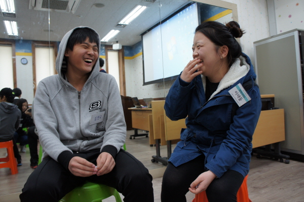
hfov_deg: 67.4
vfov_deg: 47.9
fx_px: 228
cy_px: 101
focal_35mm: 27
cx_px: 152
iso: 400
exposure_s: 1/60
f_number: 4
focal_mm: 18
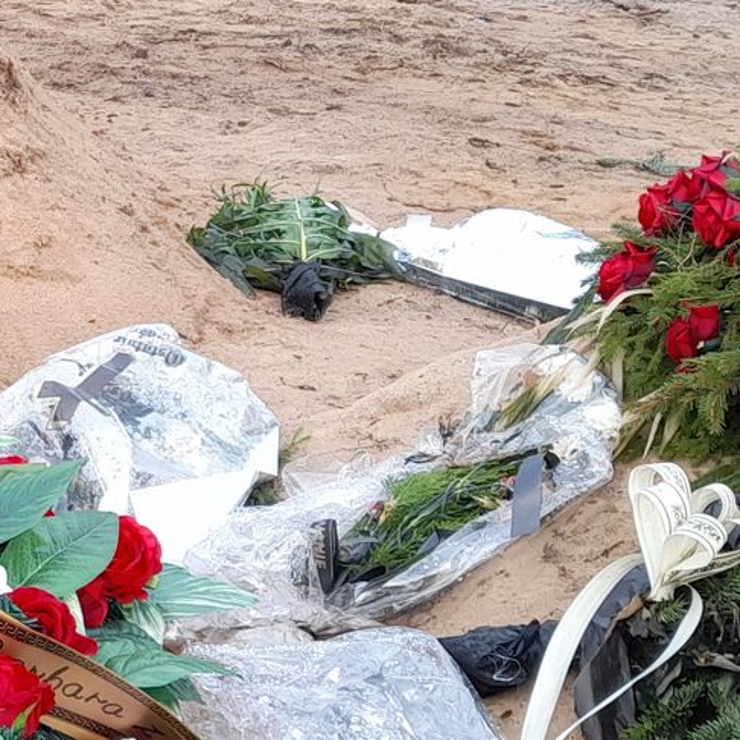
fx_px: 2201
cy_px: 312
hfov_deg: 17.2
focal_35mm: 91
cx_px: -372
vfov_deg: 19.1
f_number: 2
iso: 20
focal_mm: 4.6
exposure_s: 1/100
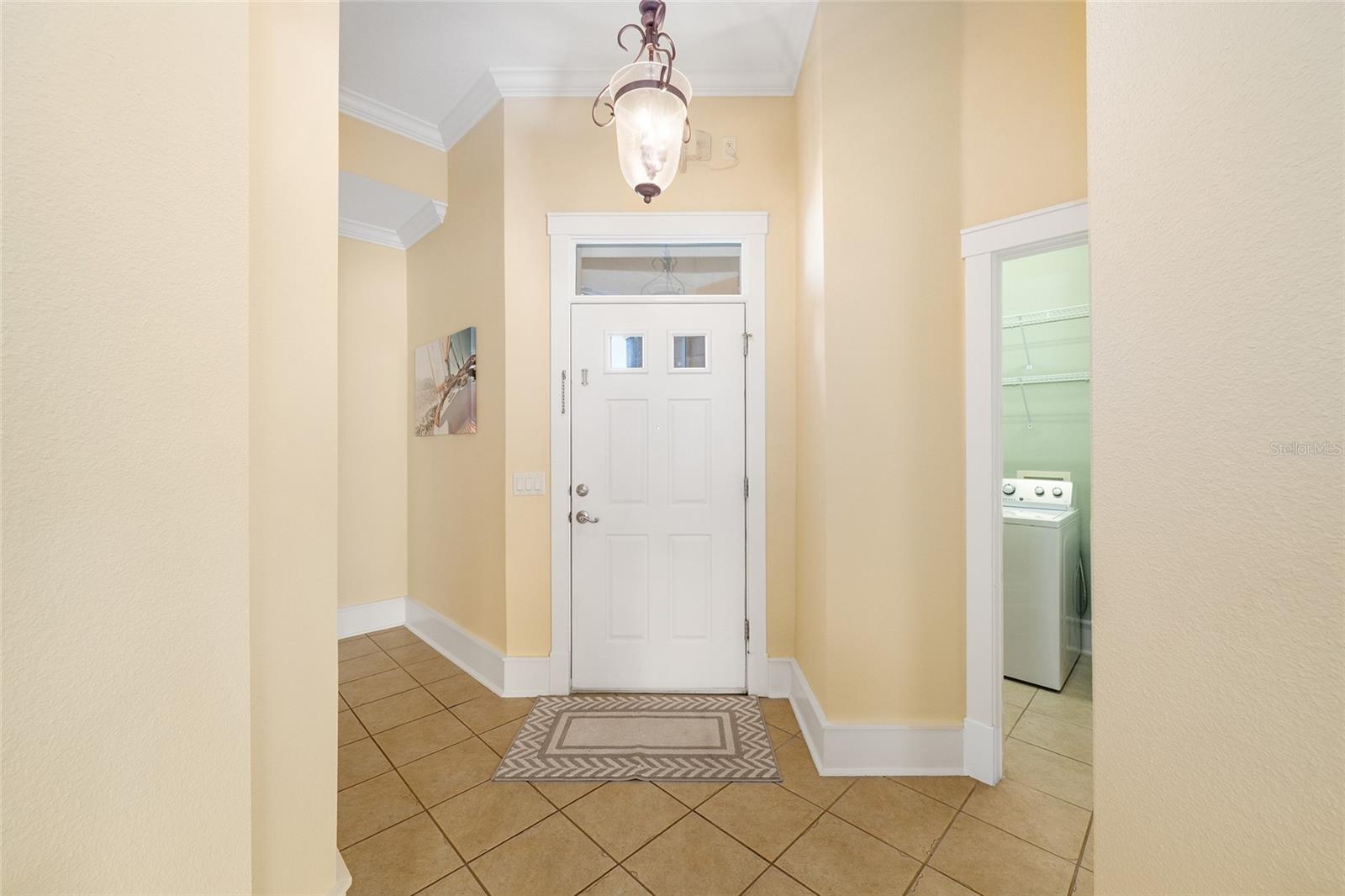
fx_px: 523
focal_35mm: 14
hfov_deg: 104.3
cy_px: 448
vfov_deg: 81.2
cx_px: 672
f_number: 8
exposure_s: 1/13
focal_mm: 14
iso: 500
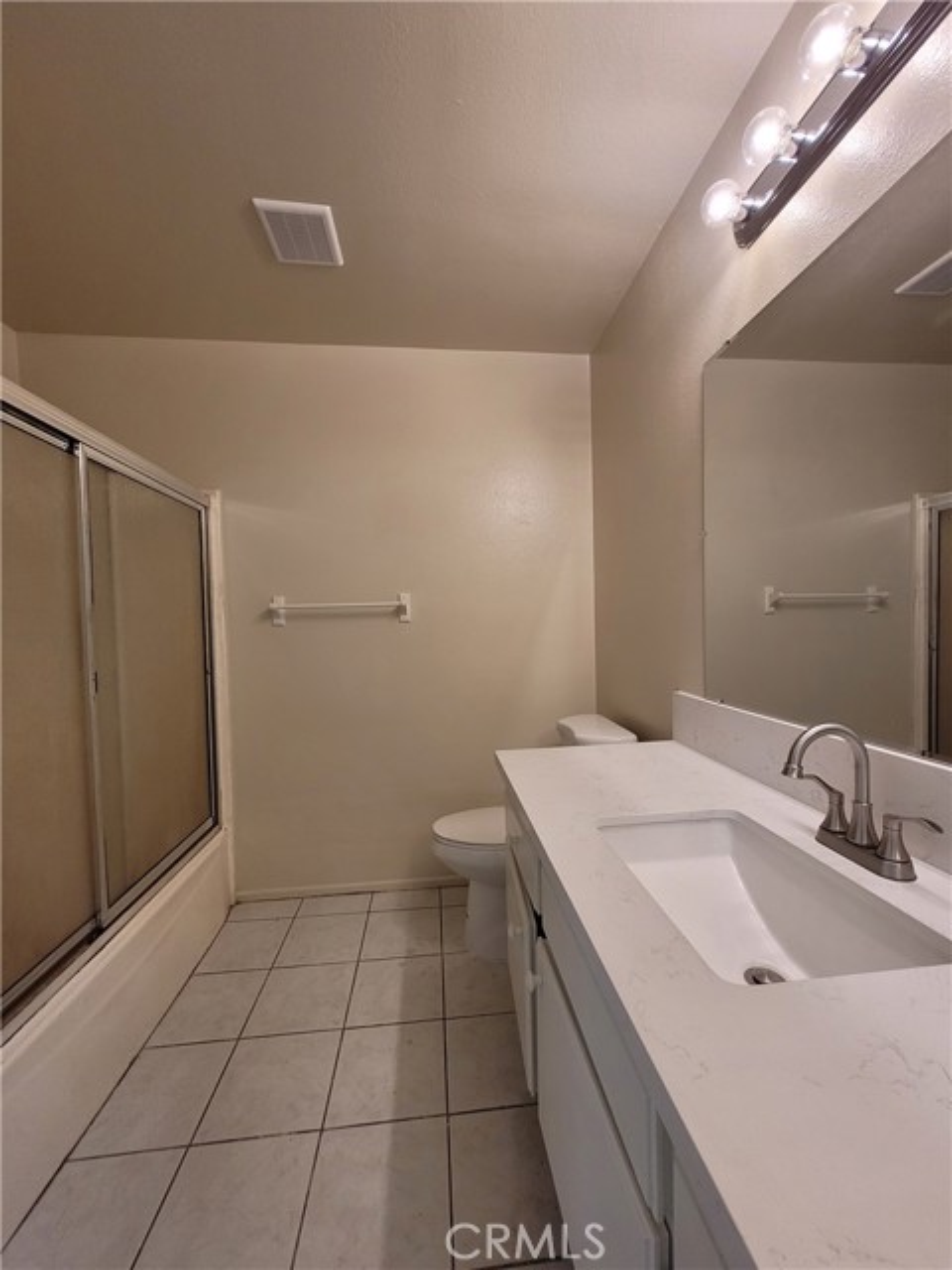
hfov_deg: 89.9
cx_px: 476
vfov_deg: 106.2
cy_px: 635
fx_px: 477
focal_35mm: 13
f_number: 2.2
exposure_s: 1/60
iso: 125
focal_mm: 1.74
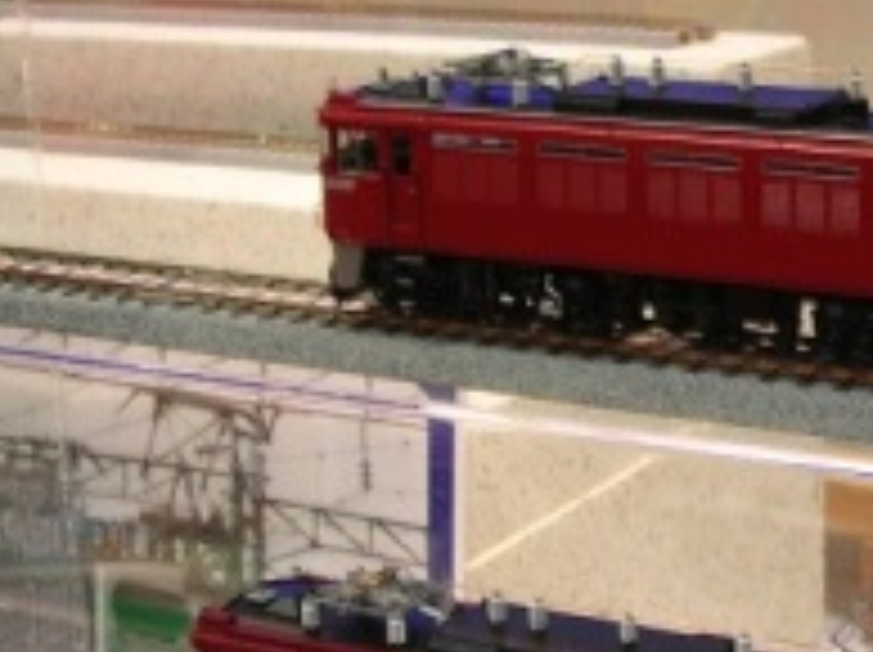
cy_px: 288
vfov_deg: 16.4
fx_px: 2267
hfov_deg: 21.2
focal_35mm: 90
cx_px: 814
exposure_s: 1/11
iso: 50
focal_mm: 5.8
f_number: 2.8
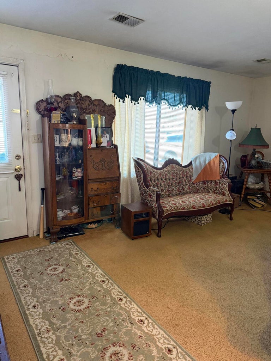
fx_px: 251
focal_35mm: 24
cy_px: 180
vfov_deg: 71.6
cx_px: 136
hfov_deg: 56.8
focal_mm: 6.76
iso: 500
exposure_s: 1/60
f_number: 1.78
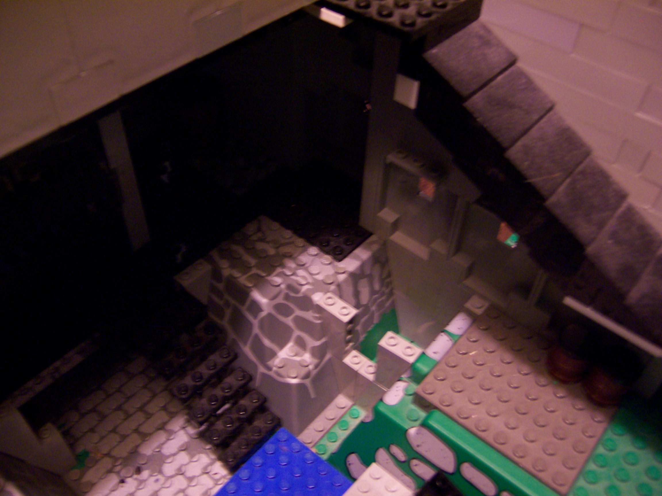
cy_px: 248
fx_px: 631
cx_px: 331
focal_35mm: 33
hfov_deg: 55.4
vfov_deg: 42.9
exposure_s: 1/8
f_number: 2.8
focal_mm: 5.5
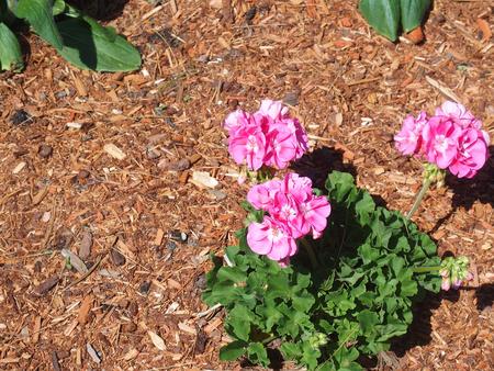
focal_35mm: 112
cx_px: 247
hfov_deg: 17.6
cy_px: 186
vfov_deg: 13.2
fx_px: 1599
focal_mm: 24
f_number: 4
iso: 100
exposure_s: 1/1000
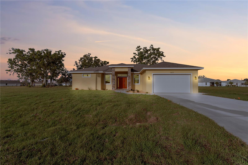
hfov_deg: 96.7
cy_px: 82
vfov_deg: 73.7
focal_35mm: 16
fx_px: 110
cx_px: 124
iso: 64
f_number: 9
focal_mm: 16
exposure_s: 1/30
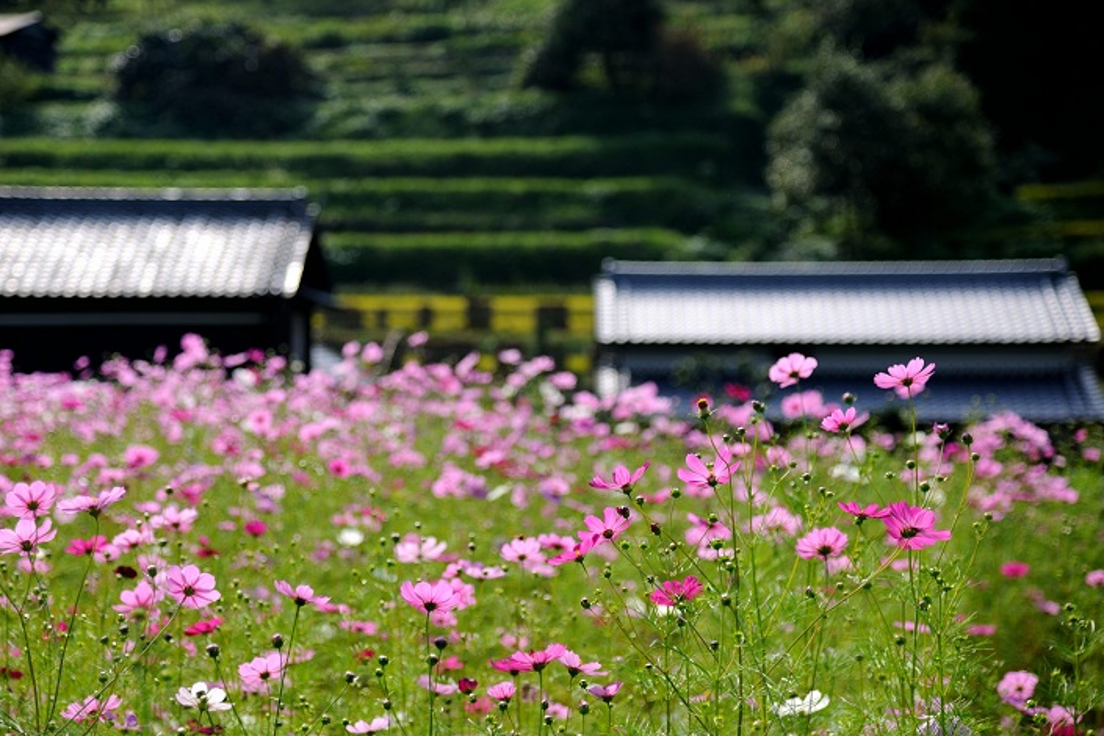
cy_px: 400
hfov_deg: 21.9
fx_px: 2852
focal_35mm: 93
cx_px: 504
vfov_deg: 14.7
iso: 100
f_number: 4
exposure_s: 1/250
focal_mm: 82
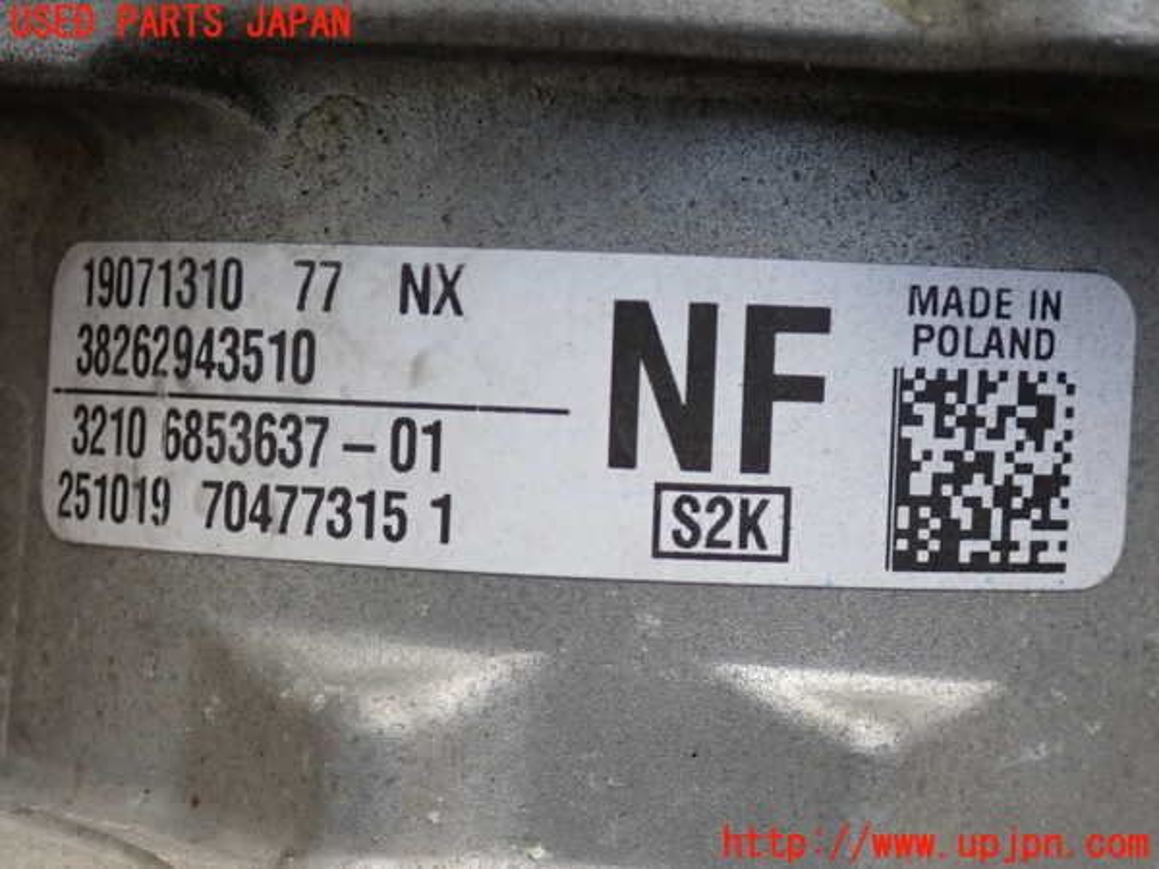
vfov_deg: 15.7
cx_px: 580
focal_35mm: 94
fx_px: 3147
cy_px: 434
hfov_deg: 20.9
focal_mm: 16.79
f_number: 4.7
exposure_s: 1/100
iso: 320
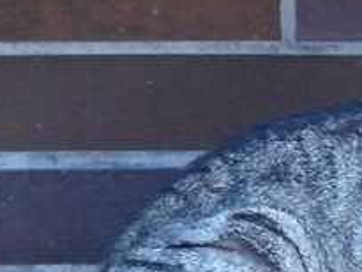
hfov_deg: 2.1
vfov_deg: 1.6
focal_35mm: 960
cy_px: 309
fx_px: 10045
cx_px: 579
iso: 400
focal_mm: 55.6
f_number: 3.6
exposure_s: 1/50
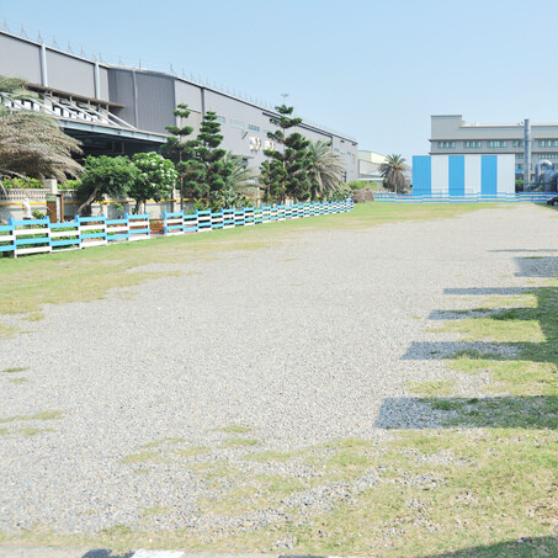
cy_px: 280
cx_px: 420
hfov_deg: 38.9
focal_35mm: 42
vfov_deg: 40.0
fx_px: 766
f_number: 5.6
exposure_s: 1/800
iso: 200
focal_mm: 32
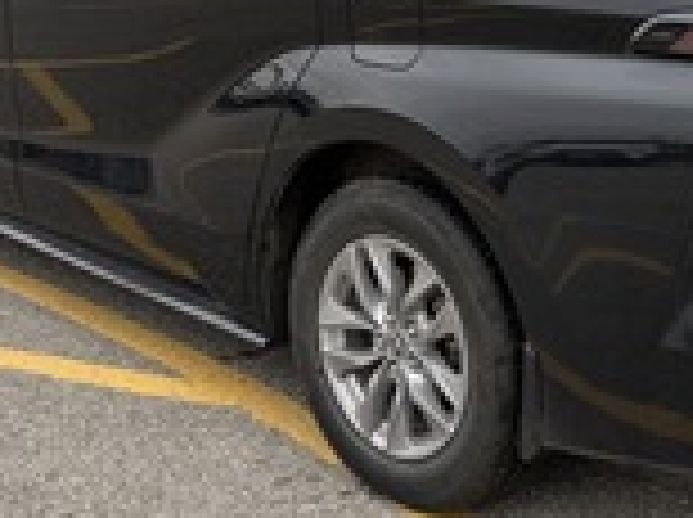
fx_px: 1419
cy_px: 106
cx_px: 536
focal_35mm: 71
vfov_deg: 20.4
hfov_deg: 27.0
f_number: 1.6
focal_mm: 5.96
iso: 40
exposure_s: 1/224
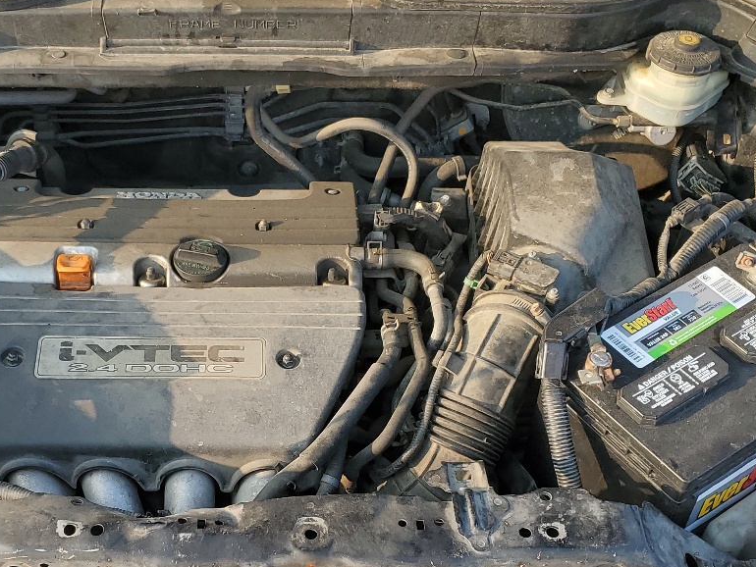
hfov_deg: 35.4
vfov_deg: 26.7
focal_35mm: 54
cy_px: 425
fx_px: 1180
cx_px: 302
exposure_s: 1/556
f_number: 1.5
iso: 50
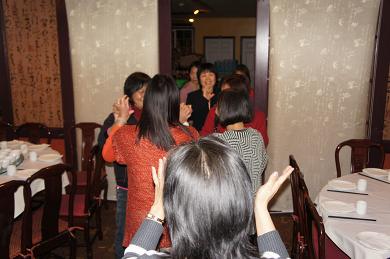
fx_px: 390
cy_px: 130
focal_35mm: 36
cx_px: 195
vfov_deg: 36.8
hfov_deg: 53.2
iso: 200
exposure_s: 1/60
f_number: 4
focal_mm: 24
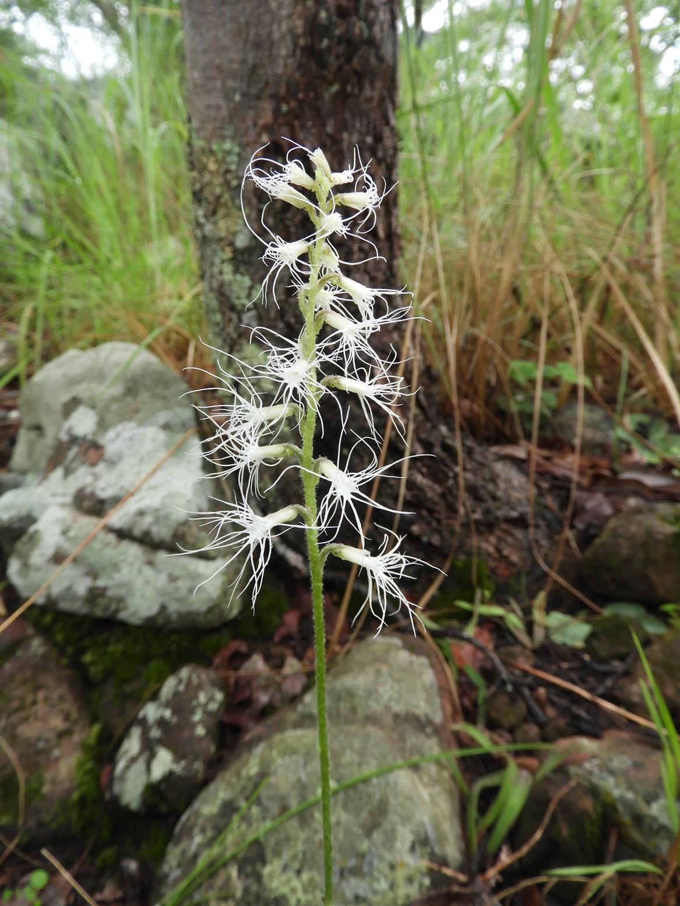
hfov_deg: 56.8
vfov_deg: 71.6
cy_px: 453
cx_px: 340
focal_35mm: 24
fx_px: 628
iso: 100
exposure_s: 1/160
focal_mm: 4.3
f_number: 3.3
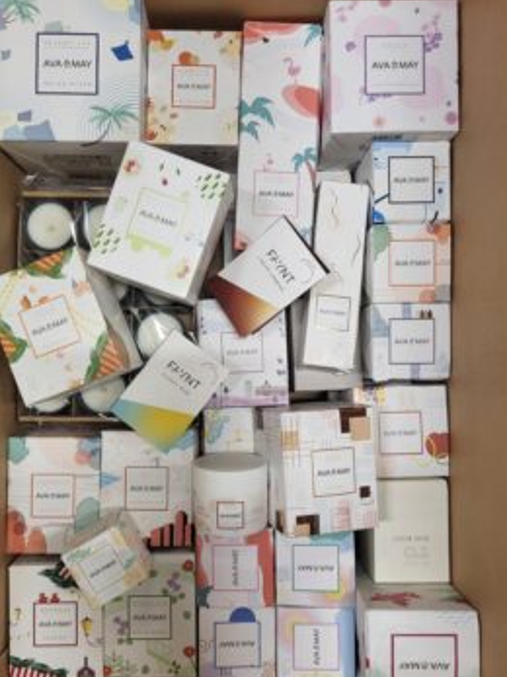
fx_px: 586
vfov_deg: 59.9
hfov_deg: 46.7
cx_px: 228
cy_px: 359
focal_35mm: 30
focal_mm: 5.4
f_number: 1.8
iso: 200
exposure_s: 1/100
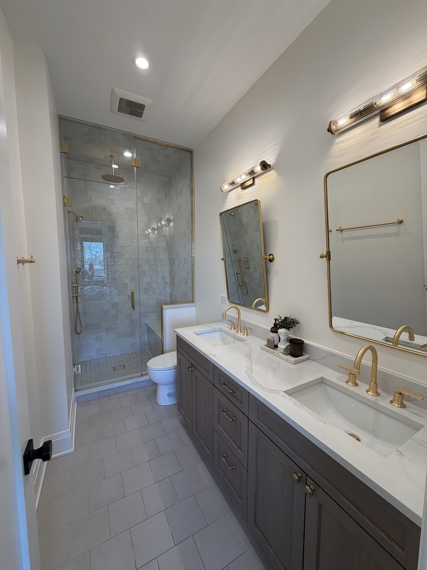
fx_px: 230
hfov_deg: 85.7
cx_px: 214
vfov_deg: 102.1
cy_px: 285
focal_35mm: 14
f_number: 2.2
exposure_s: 1/120
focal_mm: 2.22
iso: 100
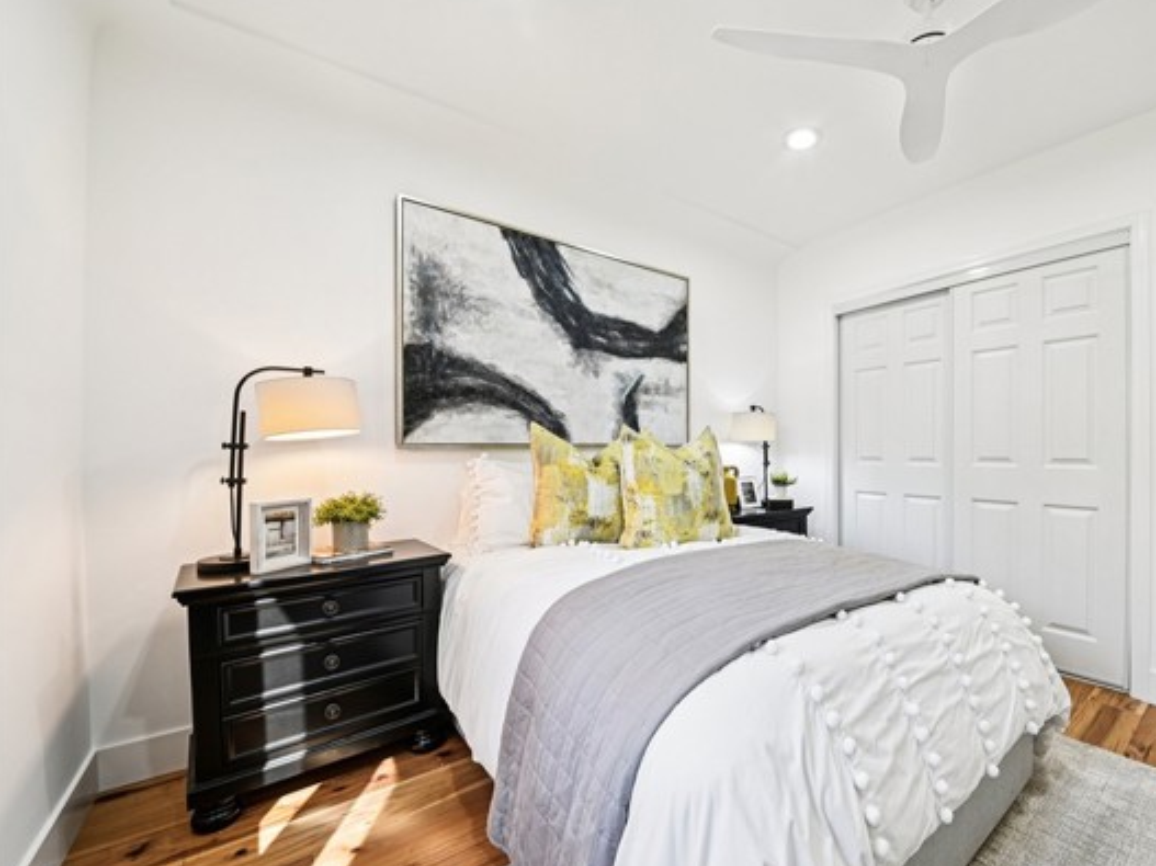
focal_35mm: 14
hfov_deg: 100.7
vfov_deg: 85.6
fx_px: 467
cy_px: 452
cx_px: 693
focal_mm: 12
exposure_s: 1/13
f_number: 8
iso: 250
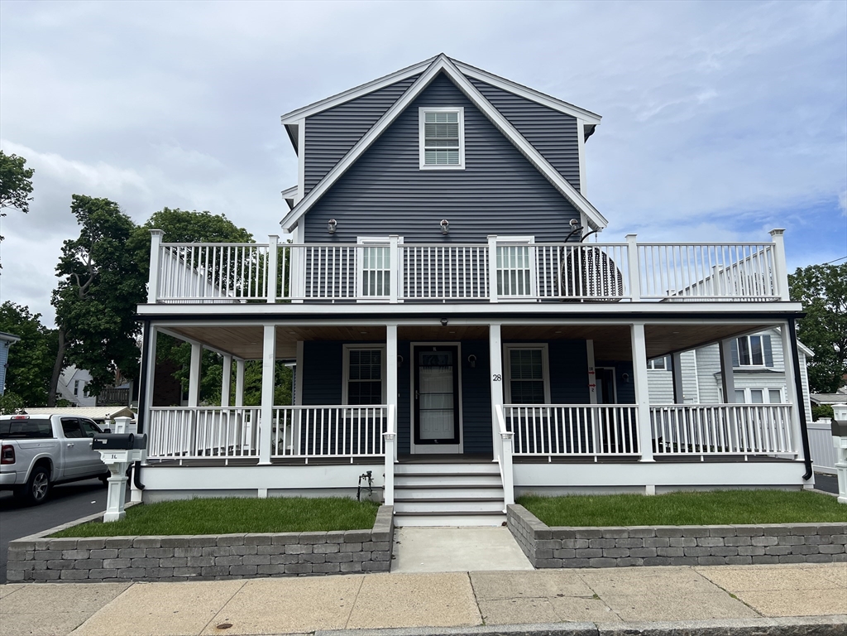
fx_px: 636
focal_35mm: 26
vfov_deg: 53.1
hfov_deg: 67.3
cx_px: 424
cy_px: 318
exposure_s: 1/5882
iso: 50
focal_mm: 5.7
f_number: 1.5
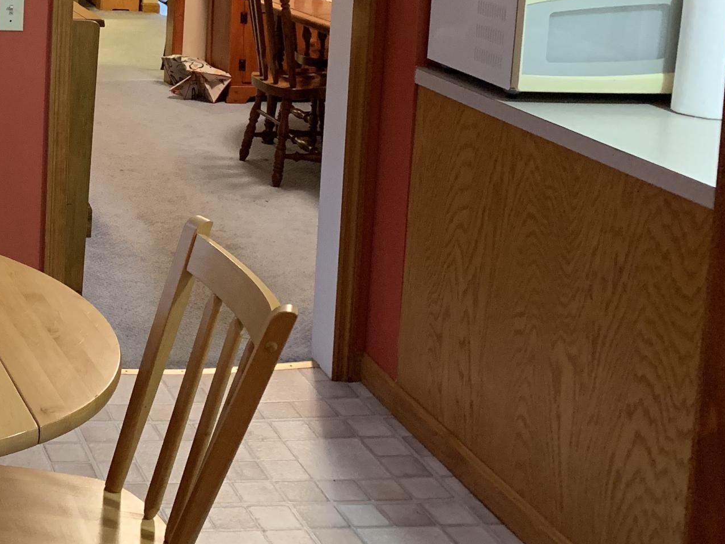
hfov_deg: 28.6
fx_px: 1277
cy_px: -40
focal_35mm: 61
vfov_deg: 22.8
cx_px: -79
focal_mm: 4.25
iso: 500
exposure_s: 1/30
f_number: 1.8
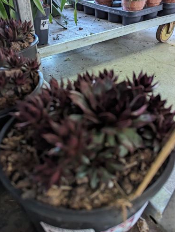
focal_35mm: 29
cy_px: 128
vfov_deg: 61.4
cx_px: 81
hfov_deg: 48.3
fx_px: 195
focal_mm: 6.81
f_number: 1.85
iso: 617
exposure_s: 1/103
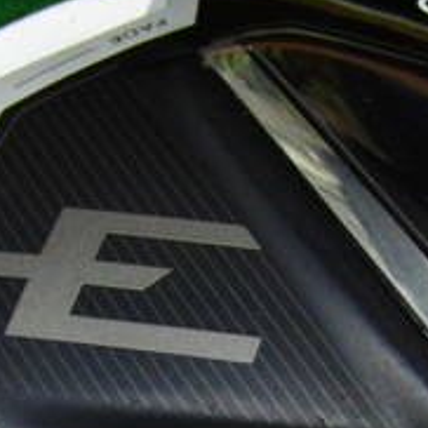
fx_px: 1609
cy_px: 531
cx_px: 400
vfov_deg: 14.6
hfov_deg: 15.0
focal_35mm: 115
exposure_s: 1/80
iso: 320
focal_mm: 6.42
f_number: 3.6
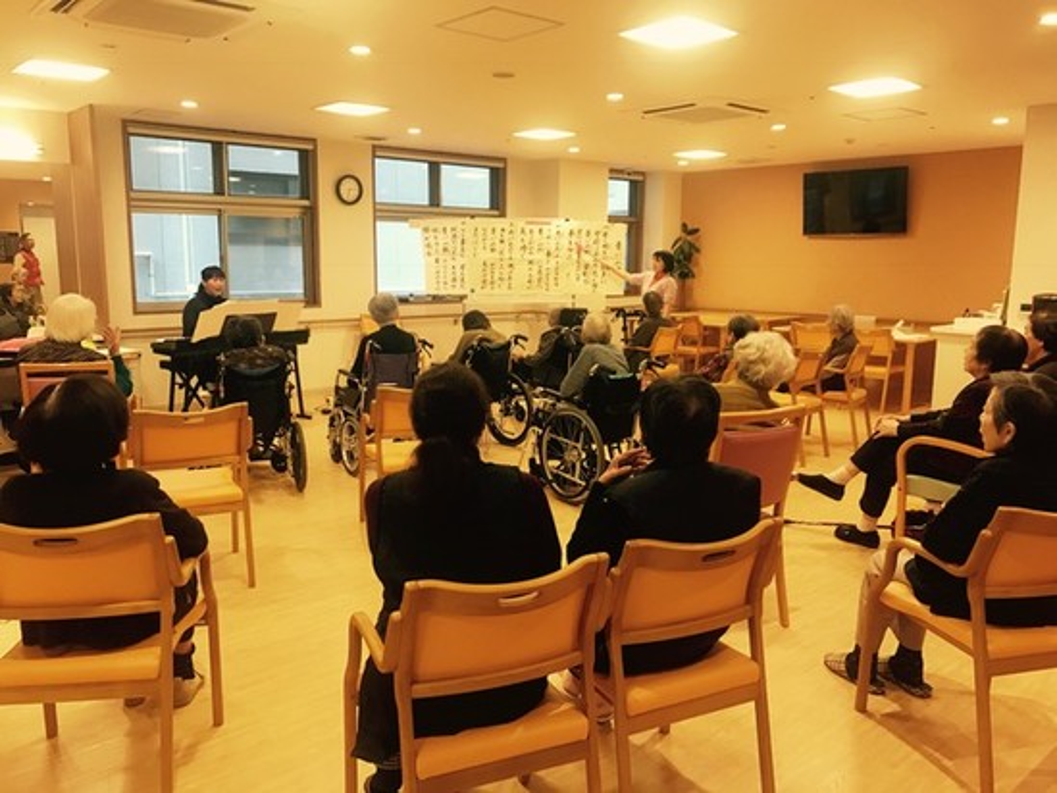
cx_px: 528
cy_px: 396
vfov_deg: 49.8
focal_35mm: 28
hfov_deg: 63.4
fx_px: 855
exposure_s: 1/30
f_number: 1.8
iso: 32
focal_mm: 3.99
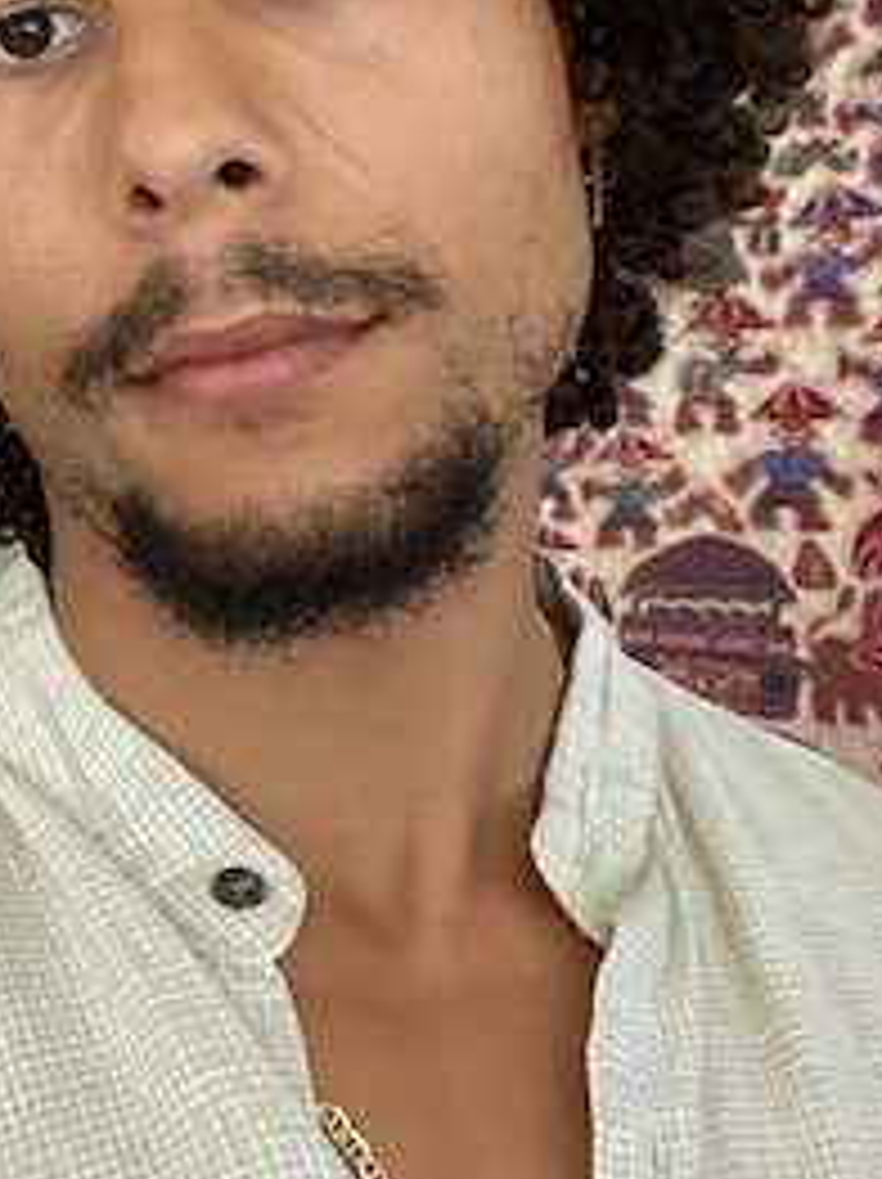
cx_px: 225
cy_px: 315
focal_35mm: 66
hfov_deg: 22.0
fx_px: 2246
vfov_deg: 29.0
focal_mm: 2.71
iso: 320
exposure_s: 1/60
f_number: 2.2
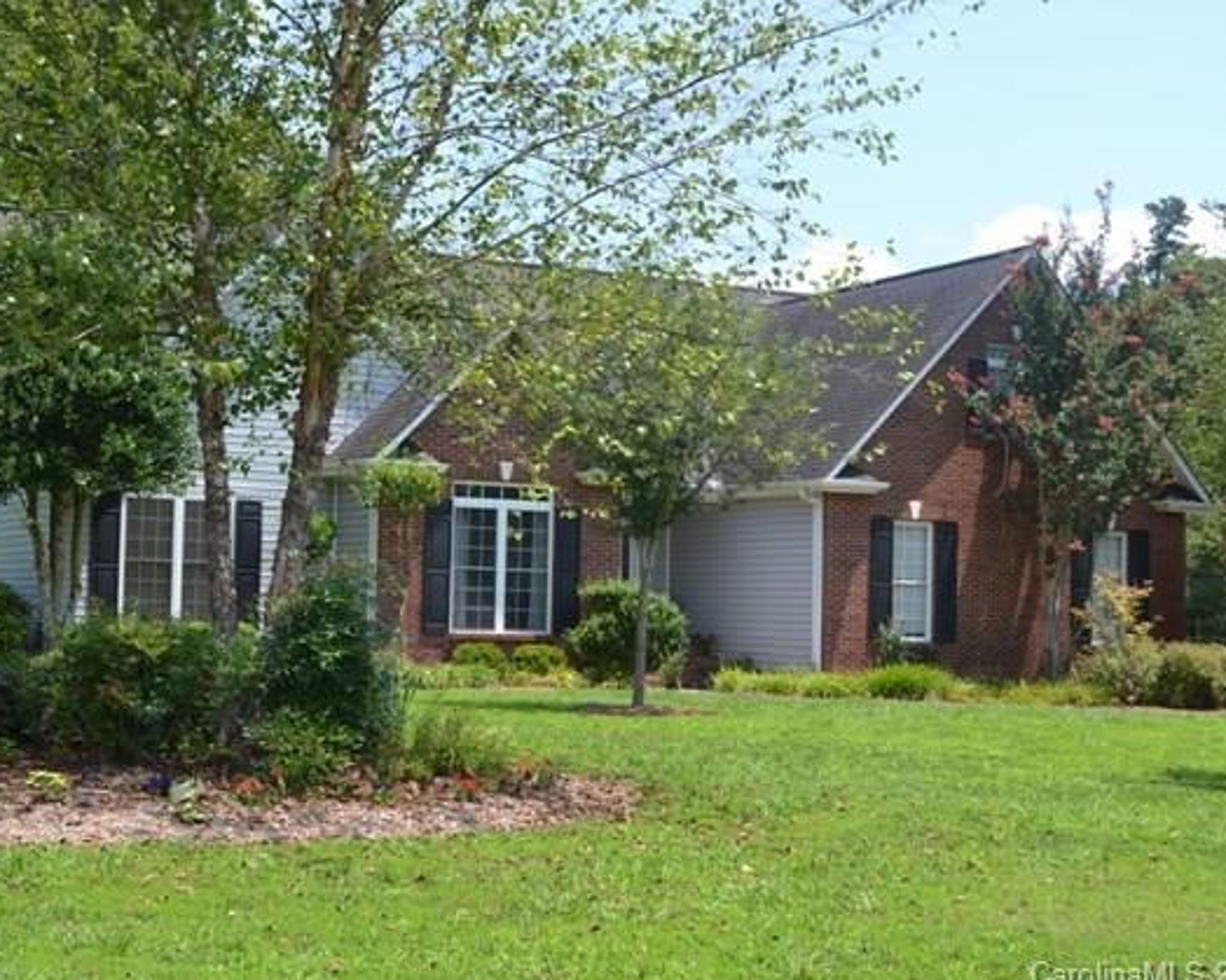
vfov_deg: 27.6
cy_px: 497
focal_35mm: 55
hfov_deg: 34.1
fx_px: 1995
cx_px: 550
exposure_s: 1/160
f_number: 6.3
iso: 100
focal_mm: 32
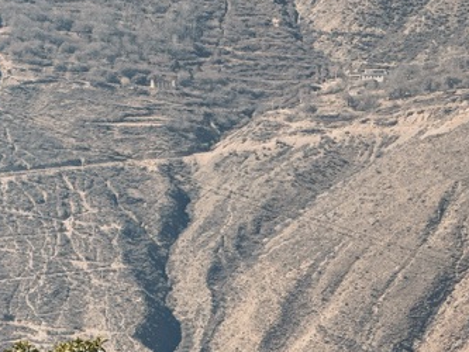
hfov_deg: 5.4
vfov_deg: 4.0
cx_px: 318
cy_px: 225
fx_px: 5001
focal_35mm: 369
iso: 50
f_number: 2.8
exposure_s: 1/616
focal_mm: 15.66
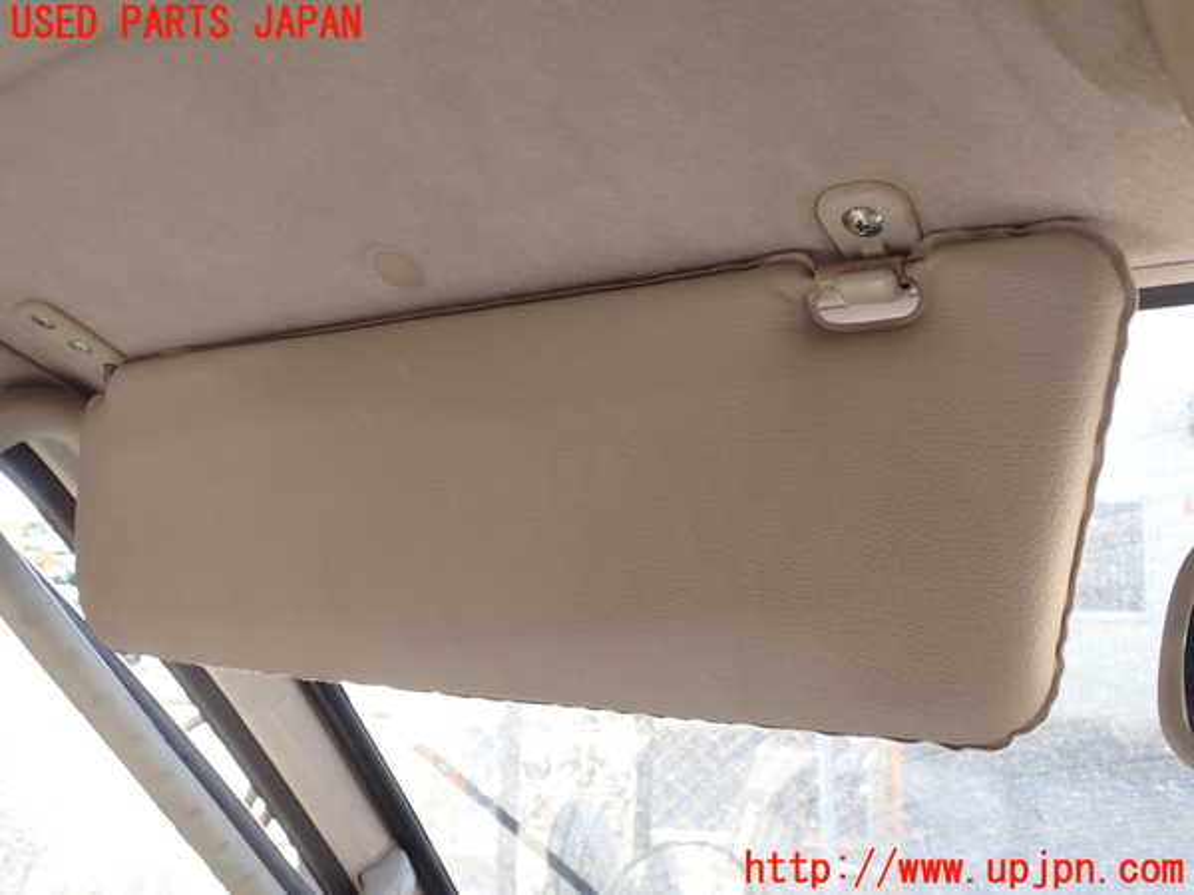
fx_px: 1104
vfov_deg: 44.2
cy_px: 448
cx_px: 597
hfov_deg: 56.8
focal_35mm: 32
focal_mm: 5.79
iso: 100
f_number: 3.2
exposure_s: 1/80
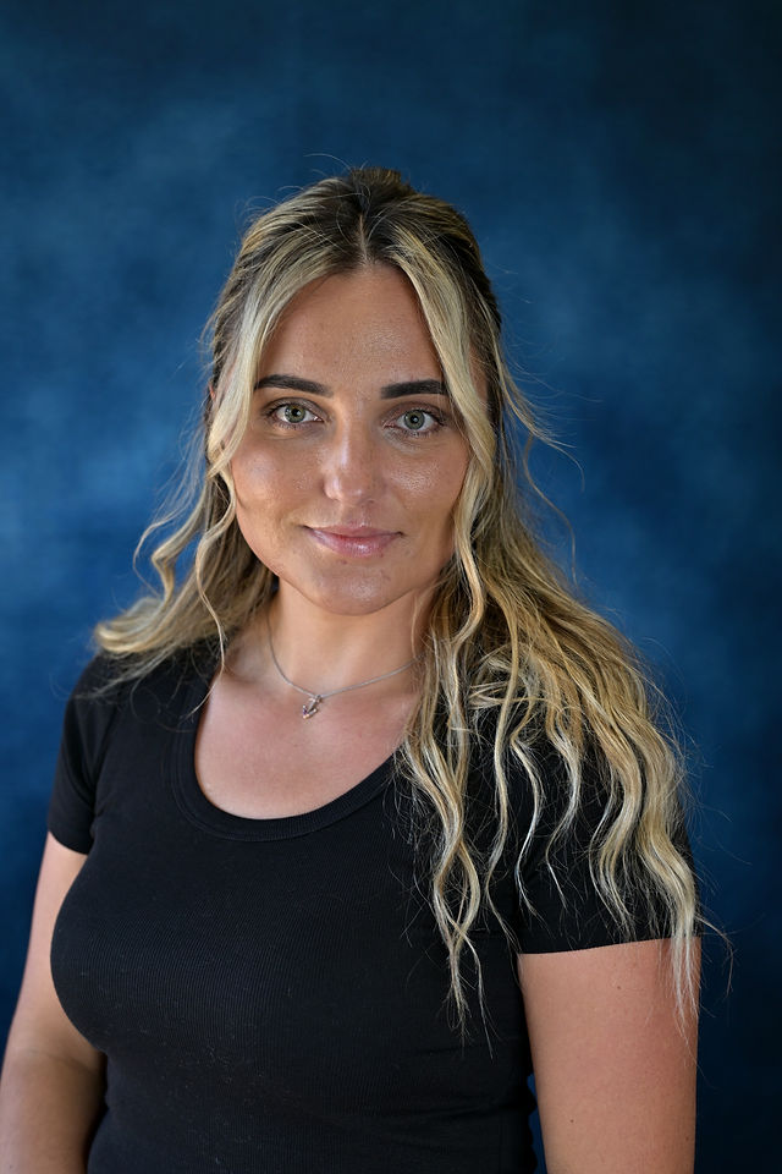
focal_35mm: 50
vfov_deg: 39.6
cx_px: 391
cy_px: 587
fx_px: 1629
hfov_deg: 27.0
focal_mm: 50
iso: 200
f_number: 4
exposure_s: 1/125
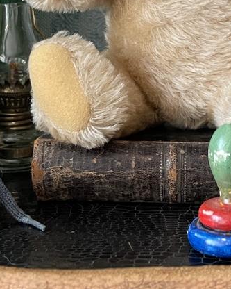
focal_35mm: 60
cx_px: 195
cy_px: 18
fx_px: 513
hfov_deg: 24.8
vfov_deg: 29.8
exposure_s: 1/63
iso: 125
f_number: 1.6
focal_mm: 5.1
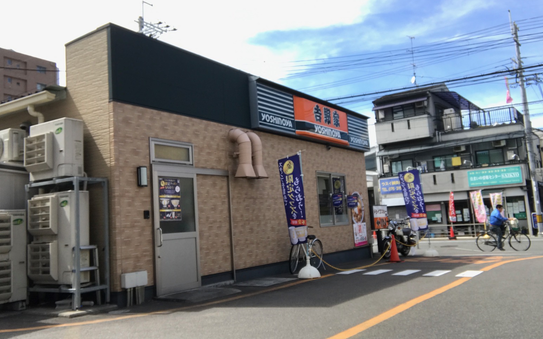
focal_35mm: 34
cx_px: 271
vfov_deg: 37.3
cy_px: 160
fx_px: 503
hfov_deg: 56.7
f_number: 2.2
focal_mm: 2.87
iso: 25
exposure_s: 1/502
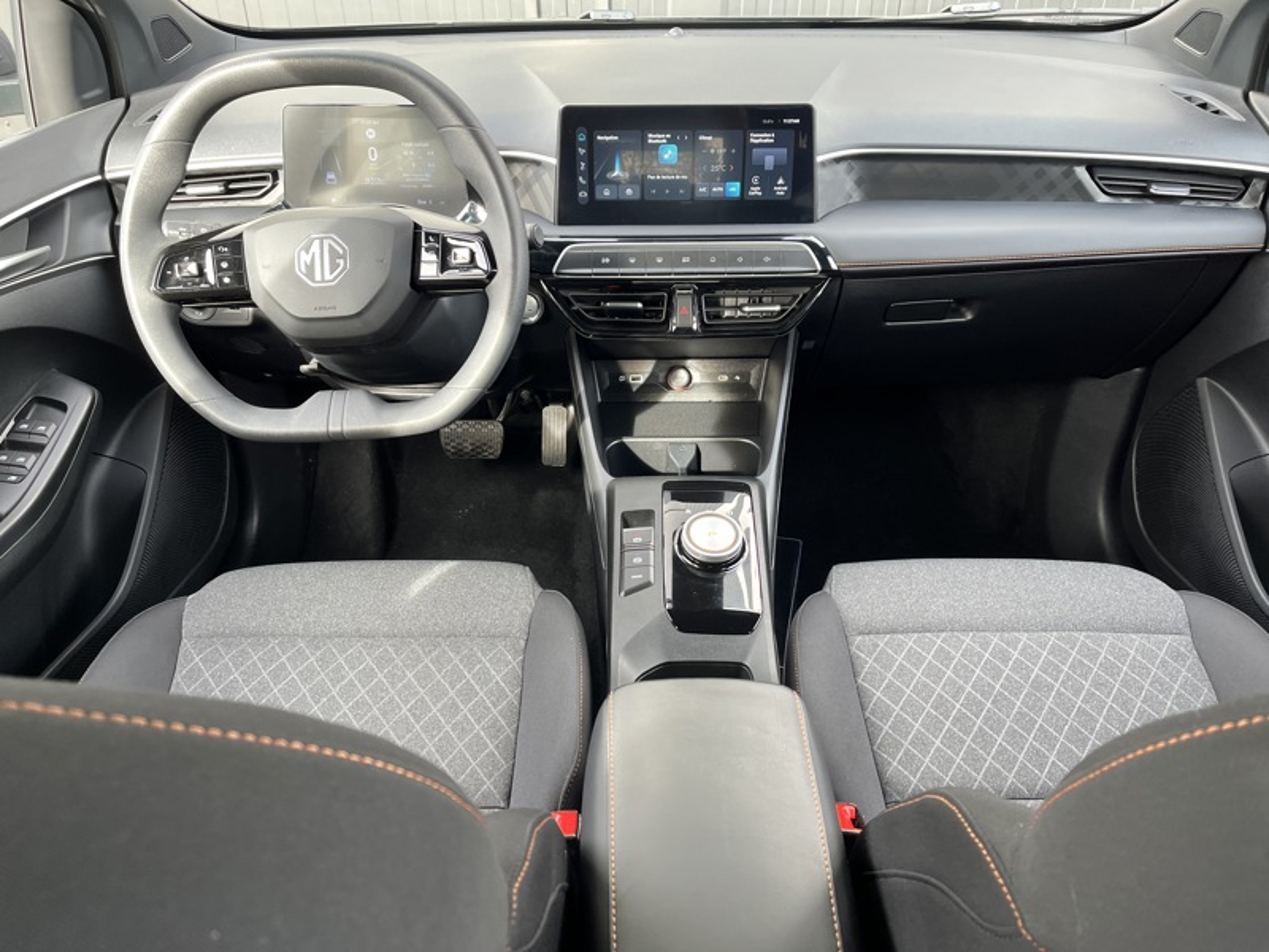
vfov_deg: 53.1
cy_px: 476
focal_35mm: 26
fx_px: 953
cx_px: 634
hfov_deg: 67.3
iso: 80
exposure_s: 1/121
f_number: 1.6
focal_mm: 5.1
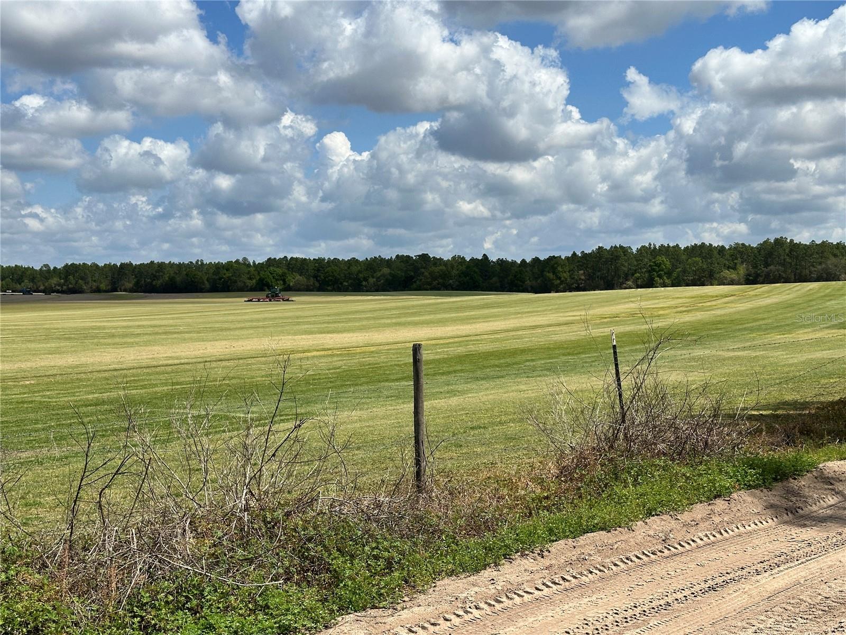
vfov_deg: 30.3
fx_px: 1173
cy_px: 318
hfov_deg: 39.7
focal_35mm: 48
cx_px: 423
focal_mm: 6.86
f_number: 1.78
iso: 64
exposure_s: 1/6623
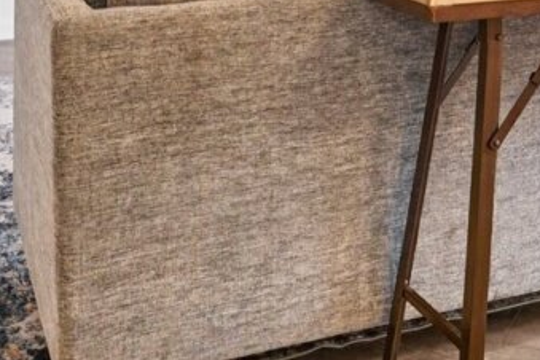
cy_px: -168
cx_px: 414
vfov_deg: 18.4
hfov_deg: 29.9
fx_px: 990
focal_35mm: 66
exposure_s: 1/20
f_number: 8
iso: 1600
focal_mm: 16
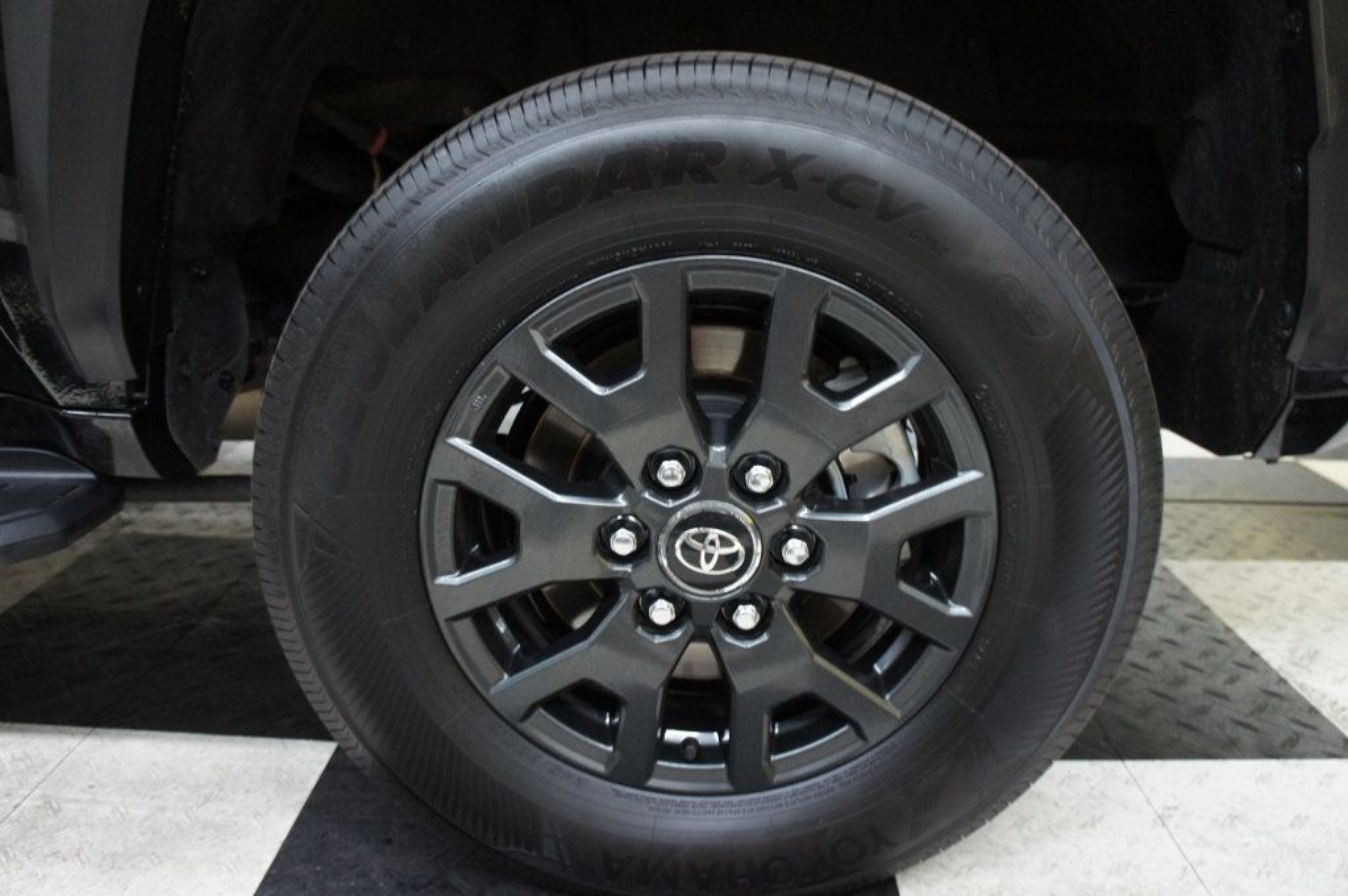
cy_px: 448
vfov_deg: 47.9
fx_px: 1010
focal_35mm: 27
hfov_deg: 67.4
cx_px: 674
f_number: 3.5
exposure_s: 1/30
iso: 1600
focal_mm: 18
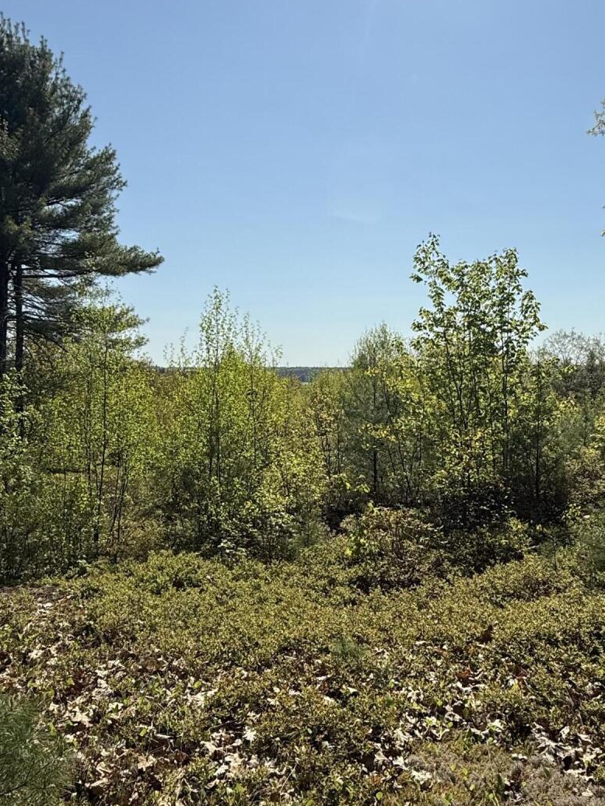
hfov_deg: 51.3
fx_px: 629
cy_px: 445
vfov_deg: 65.1
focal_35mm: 27
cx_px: 323
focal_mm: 2.22
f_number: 2.2
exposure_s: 1/3891
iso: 50
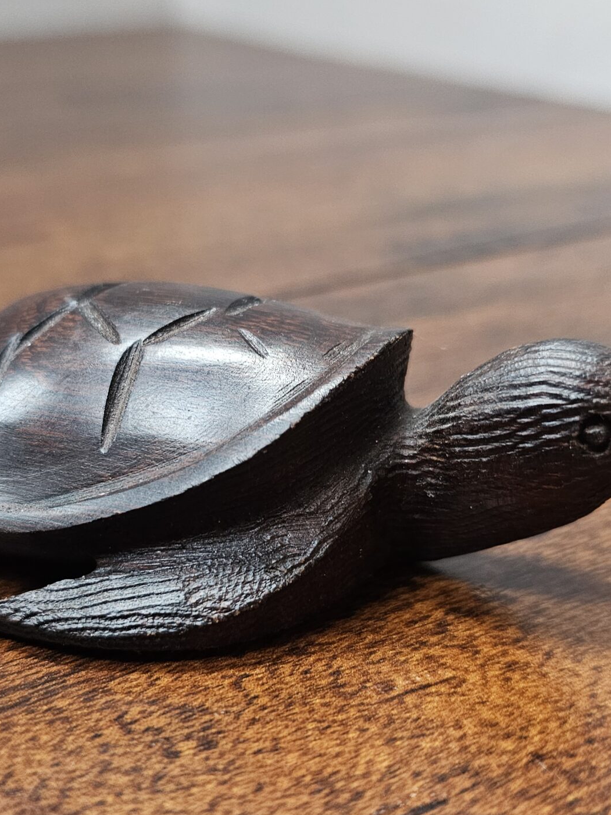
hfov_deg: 34.2
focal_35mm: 42
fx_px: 989
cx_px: 249
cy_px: 464
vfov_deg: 44.7
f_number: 1.7
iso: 500
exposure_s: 1/24
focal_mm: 6.3
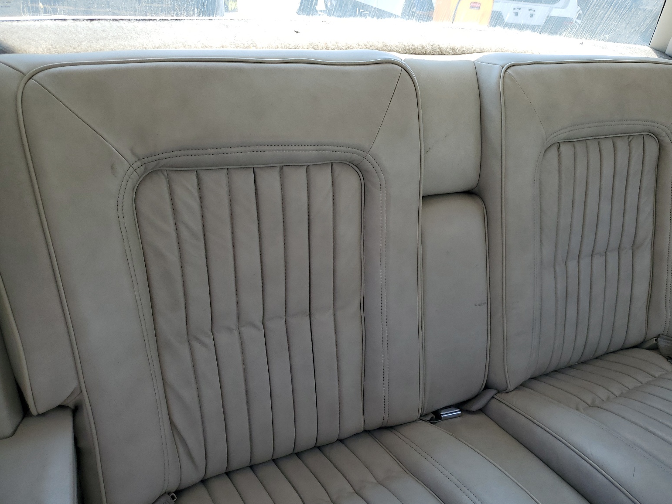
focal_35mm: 27
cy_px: 255
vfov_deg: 51.4
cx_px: 348
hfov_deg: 65.3
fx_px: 524
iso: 50
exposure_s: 1/455
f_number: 1.5
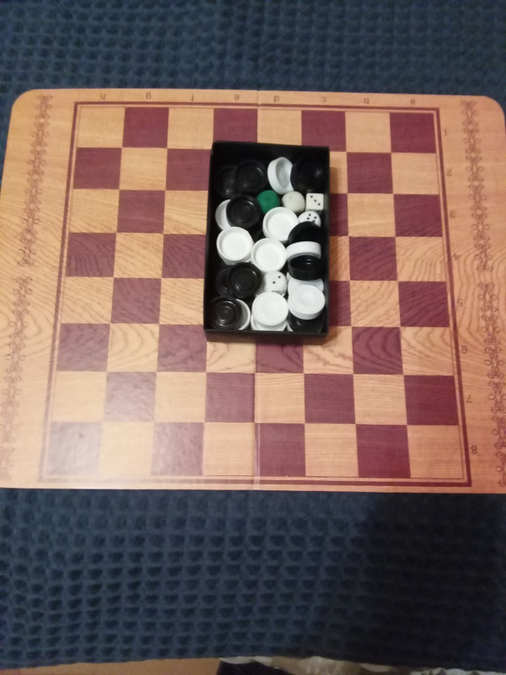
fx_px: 487
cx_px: 253
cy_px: 338
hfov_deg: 54.9
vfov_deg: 69.4
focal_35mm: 25
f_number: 2
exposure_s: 1/14.3
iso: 745
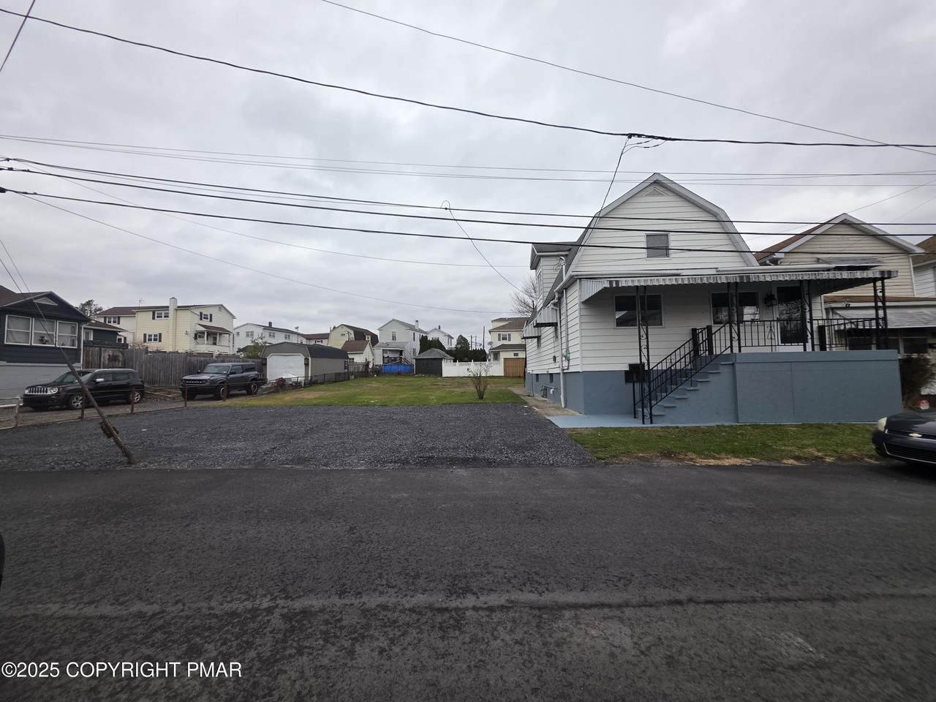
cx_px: 468
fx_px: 352
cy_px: 351
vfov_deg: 89.9
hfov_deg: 106.2
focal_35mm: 13
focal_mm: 2.2
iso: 100
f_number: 1.9
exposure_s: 1/719
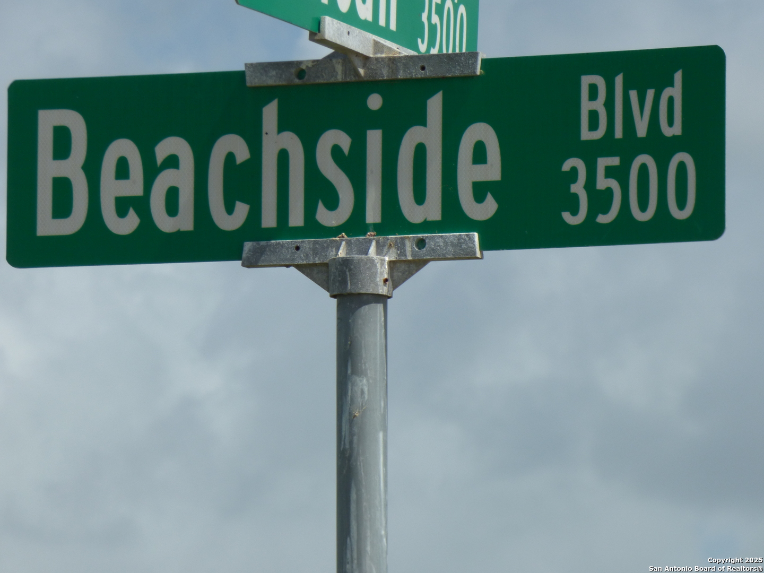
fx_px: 7504
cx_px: 382
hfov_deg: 5.8
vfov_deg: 4.4
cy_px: 286
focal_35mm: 340
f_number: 5.6
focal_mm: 55.44
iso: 100
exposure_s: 1/800
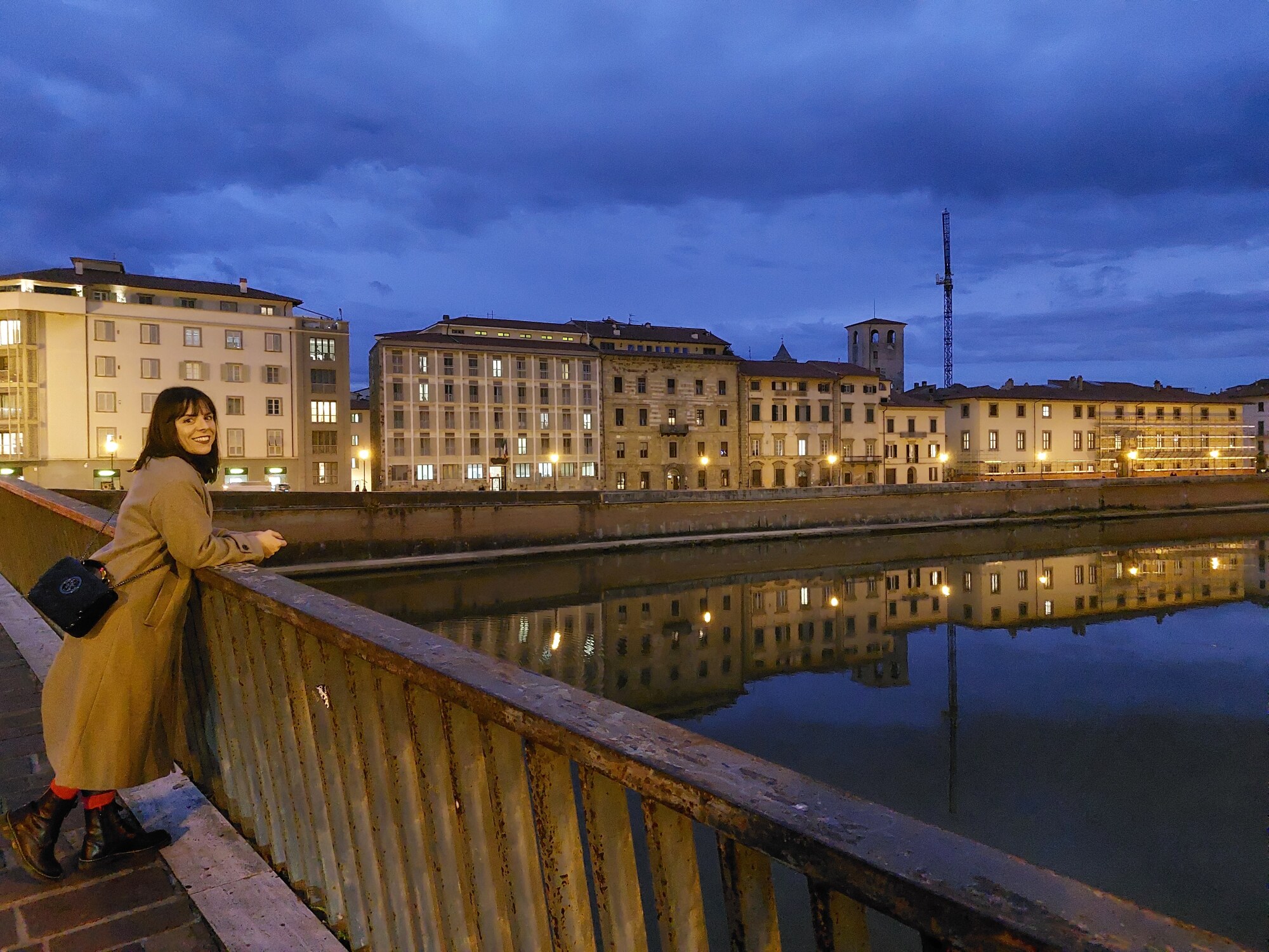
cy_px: 476
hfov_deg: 71.6
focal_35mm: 24
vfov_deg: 56.8
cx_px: 634
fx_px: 880
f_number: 1.8
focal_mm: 5.23
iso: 1600
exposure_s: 1/25
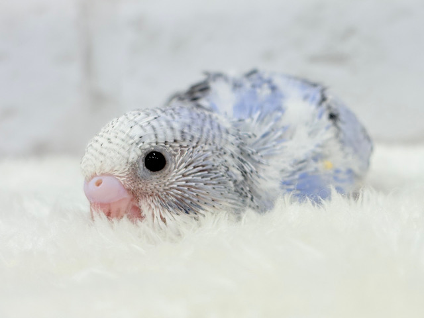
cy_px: 159
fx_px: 637
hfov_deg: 36.8
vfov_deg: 28.0
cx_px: 212
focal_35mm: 52
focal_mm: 5.96
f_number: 1.6
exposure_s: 1/50
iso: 32
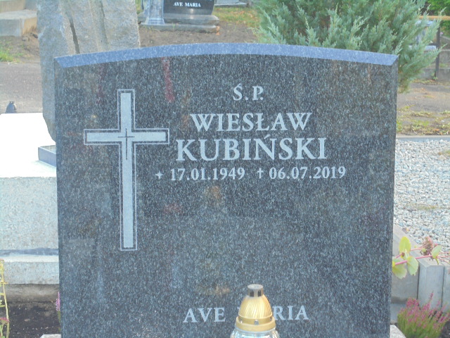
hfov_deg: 26.7
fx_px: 949
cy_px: 169
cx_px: 225
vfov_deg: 20.2
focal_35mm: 73
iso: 250
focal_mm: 13.1
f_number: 6.1
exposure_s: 1/30
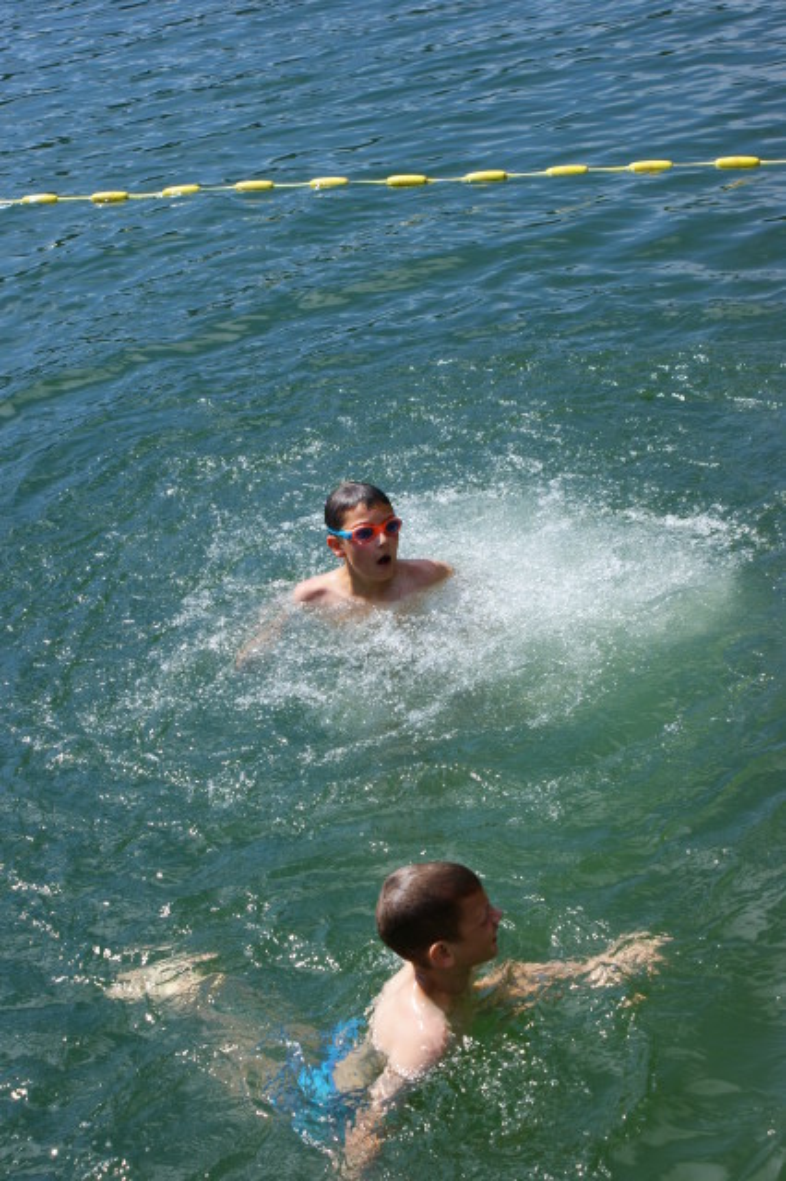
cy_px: 590
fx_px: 2459
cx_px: 393
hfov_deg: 18.2
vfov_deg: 27.0
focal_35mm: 75
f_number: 9
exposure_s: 1/200
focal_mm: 50
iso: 100
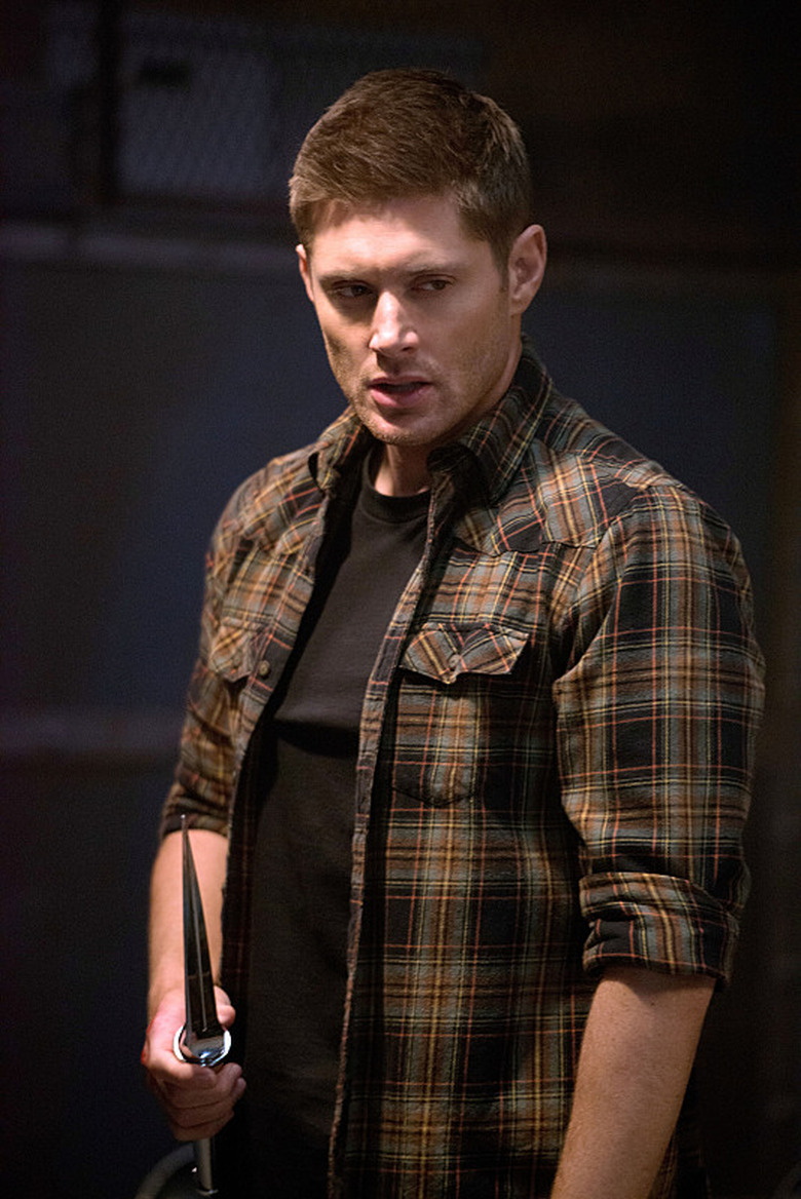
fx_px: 6333
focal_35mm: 190
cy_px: 600
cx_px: 400
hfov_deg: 7.2
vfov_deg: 10.8
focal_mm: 190
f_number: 2.8
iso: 3200
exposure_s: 1/100
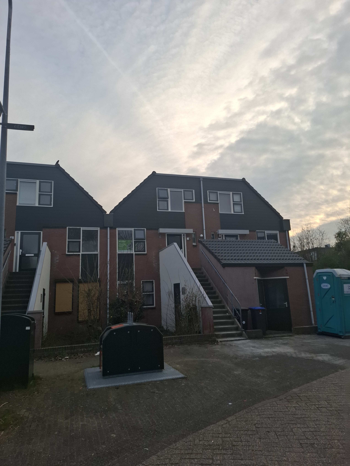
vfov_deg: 73.9
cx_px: 175
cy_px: 233
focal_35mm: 23
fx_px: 310
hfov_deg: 58.9
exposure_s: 1/688
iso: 50
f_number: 1.8
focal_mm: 5.54
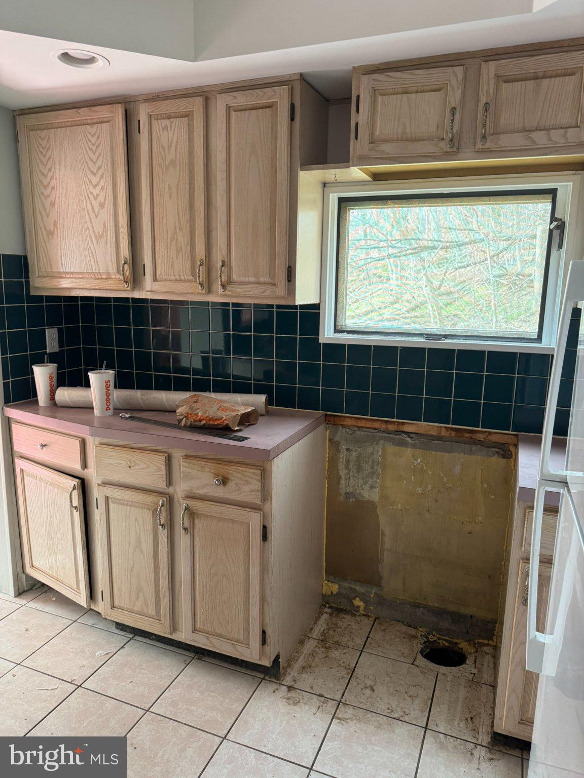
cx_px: 292
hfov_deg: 56.8
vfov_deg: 71.6
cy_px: 389
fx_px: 540
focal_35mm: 24
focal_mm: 6.76
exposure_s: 1/60
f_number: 1.78
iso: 320
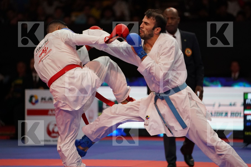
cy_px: 84
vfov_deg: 7.7
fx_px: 1241
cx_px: 126
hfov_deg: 11.5
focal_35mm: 178
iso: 4000
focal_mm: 178
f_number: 2.8
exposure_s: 1/1000
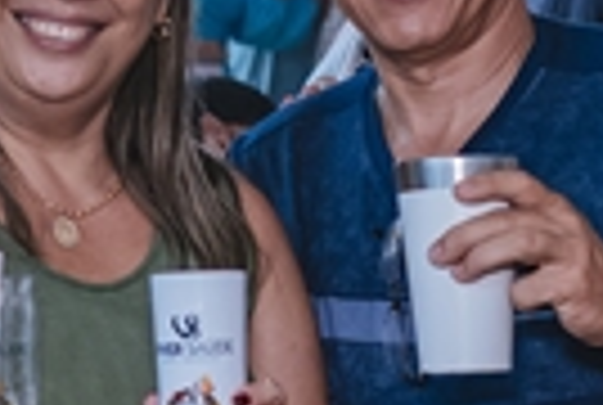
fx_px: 3341
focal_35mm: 199
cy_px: 335
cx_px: 261
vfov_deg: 6.9
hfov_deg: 10.3
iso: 1600
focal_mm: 24
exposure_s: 1/400
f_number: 2.5
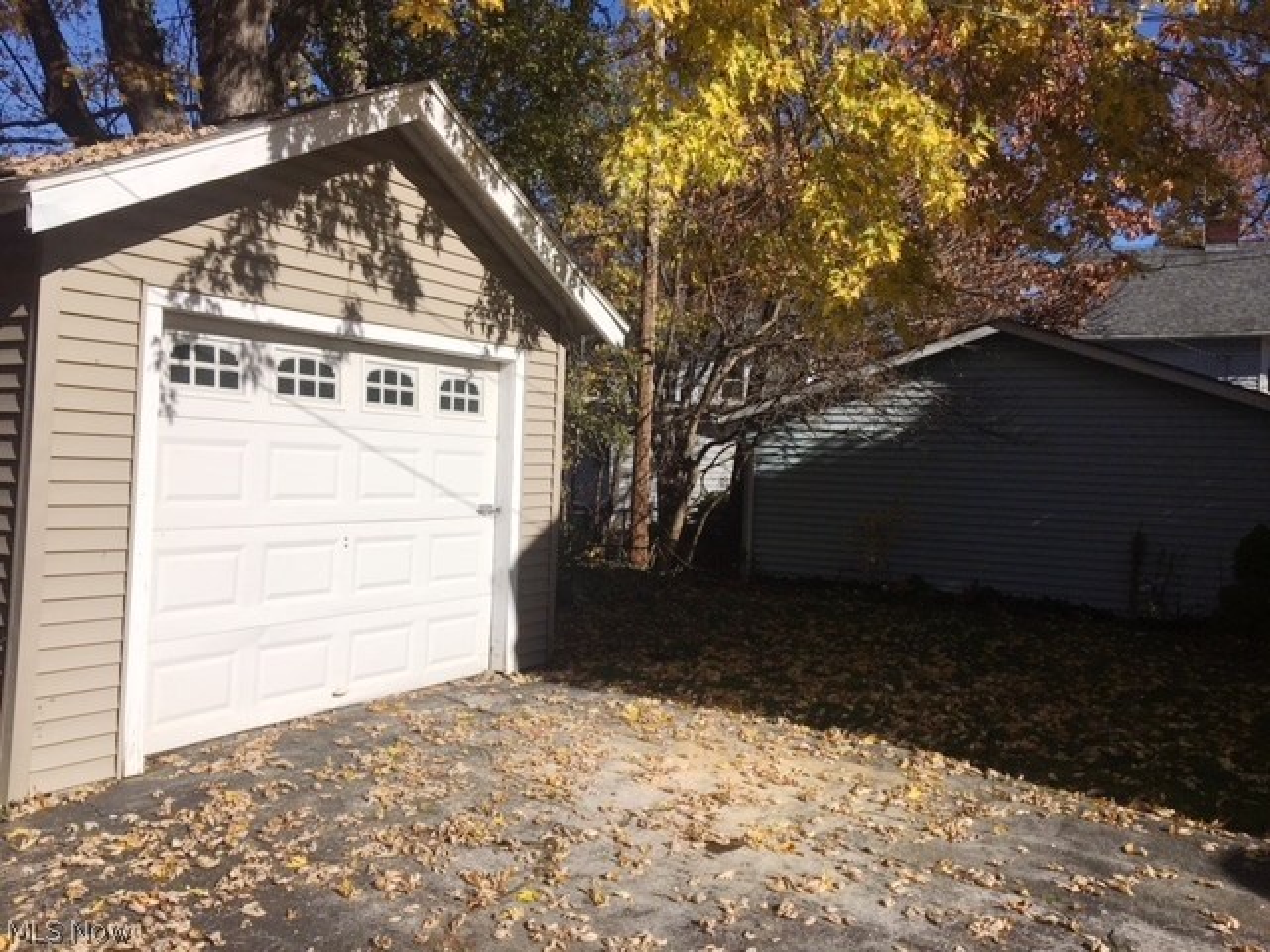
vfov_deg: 48.2
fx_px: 1064
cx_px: 635
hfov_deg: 61.7
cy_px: 476
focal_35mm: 29
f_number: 2.2
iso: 25
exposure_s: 1/3846
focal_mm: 4.15
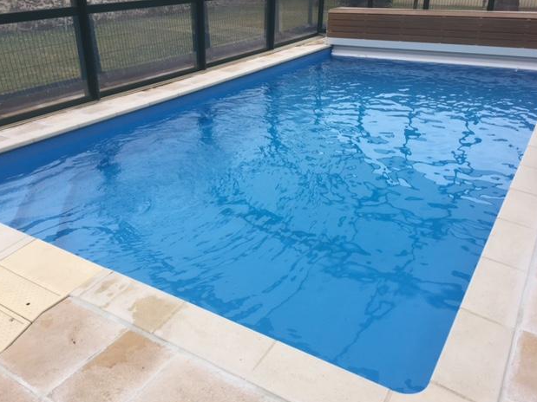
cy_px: 207
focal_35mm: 30
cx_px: 267
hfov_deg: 60.0
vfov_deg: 46.8
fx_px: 465
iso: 32
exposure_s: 1/879
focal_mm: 4.15
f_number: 2.2
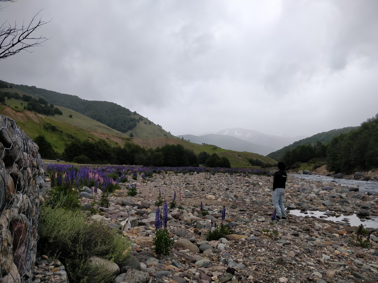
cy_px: 142
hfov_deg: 71.6
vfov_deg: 56.8
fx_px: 262
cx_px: 189
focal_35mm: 24
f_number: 1.7
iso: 200
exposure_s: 1/1867
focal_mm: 4.1
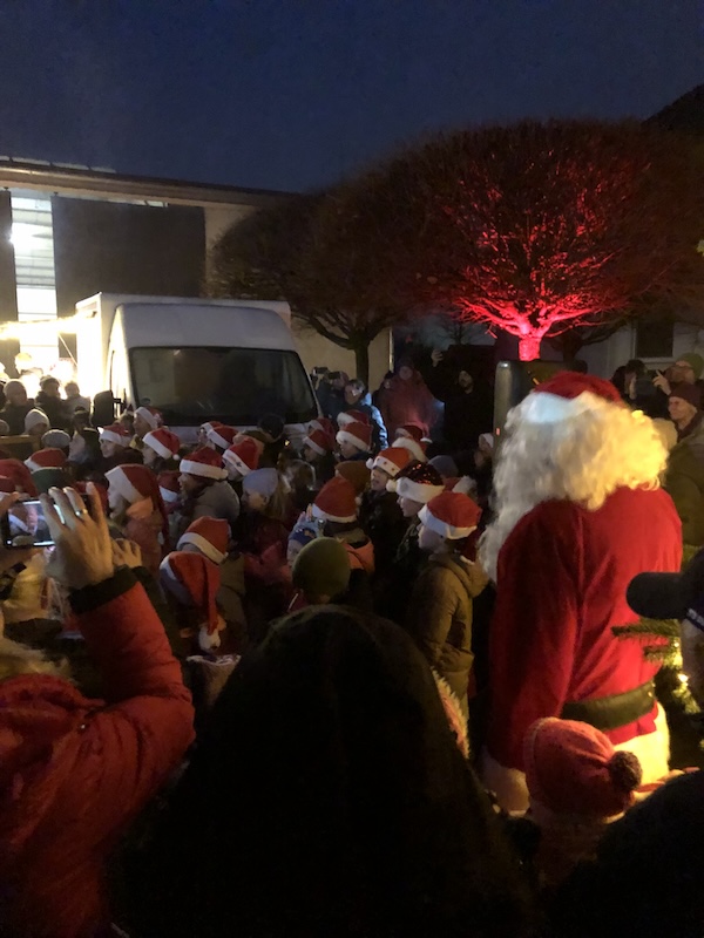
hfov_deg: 49.7
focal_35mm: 28
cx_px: 352
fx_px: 759
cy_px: 469
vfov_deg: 63.4
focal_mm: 4
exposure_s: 1/4
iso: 400
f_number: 1.8
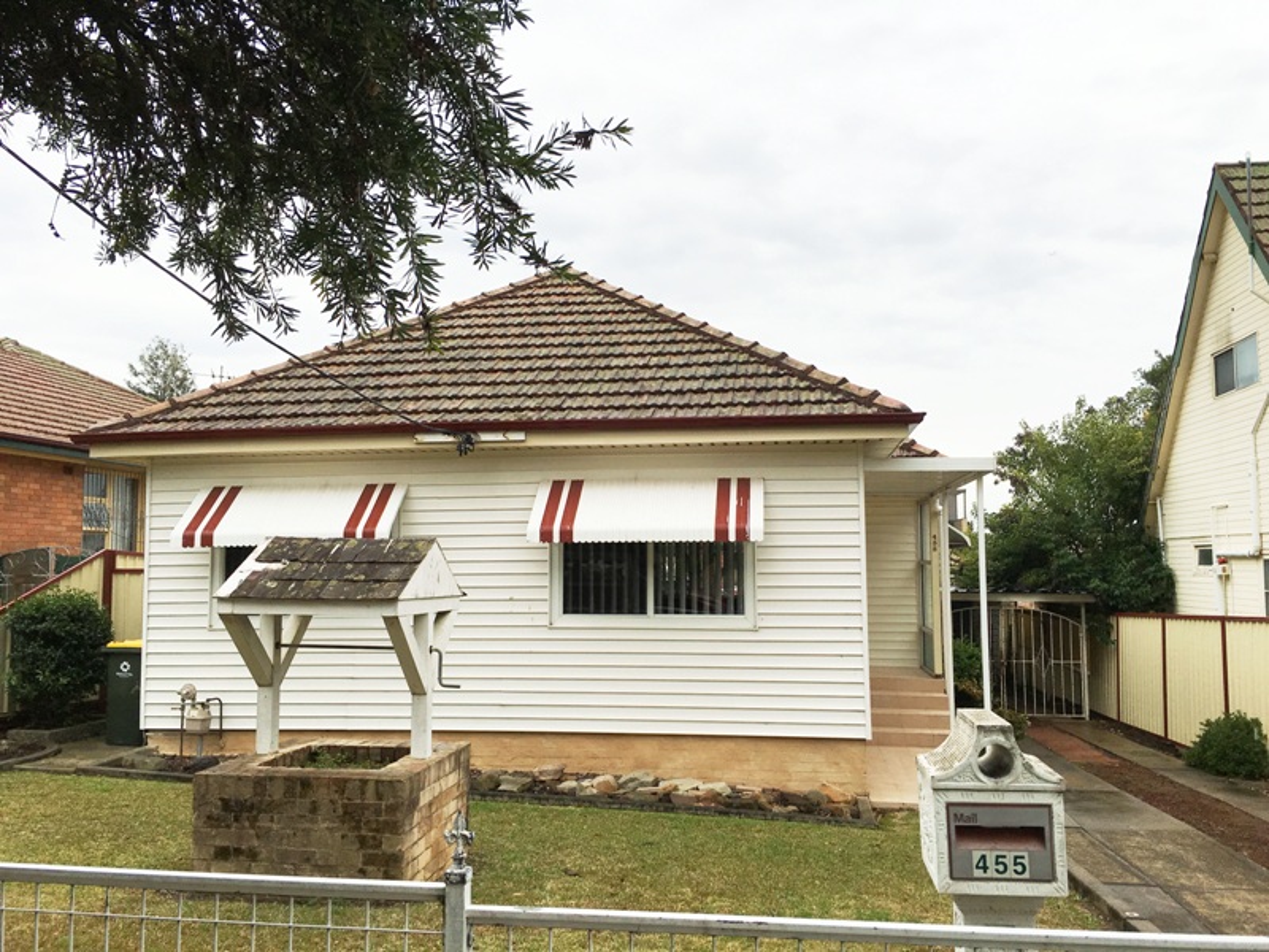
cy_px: 476
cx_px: 634
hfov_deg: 61.7
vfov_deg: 48.2
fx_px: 1063
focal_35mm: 29
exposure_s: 1/340
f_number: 2.2
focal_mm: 4.15
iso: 25
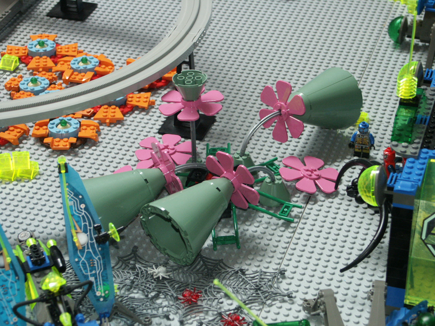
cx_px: 218
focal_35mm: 89
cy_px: 163
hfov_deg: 22.0
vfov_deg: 16.6
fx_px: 1118
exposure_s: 1/125
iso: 200
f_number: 3.5
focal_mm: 22.11
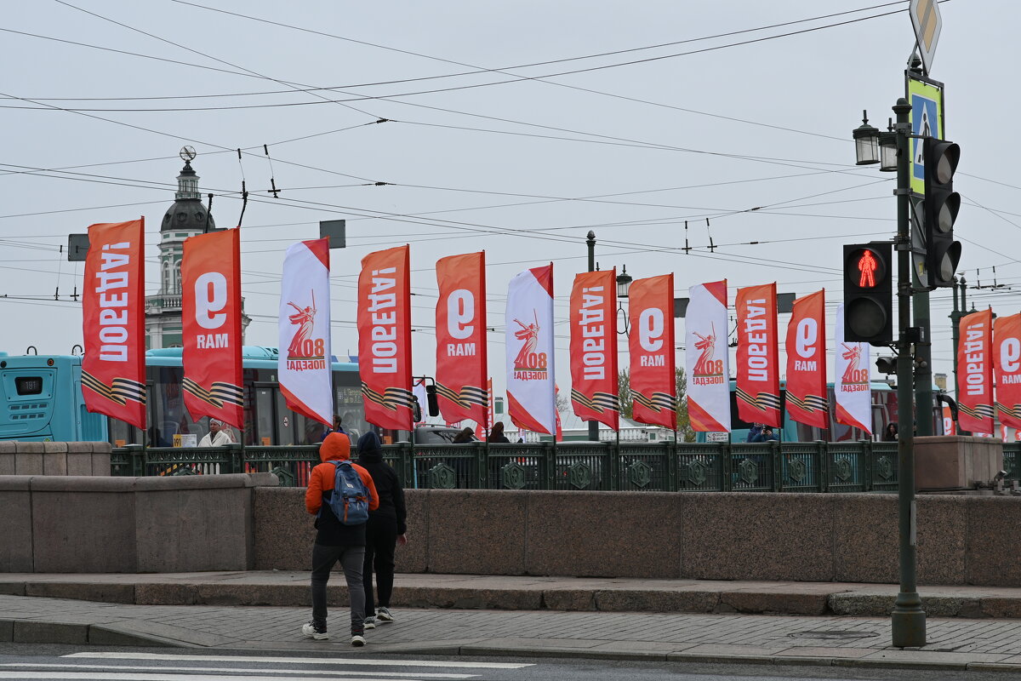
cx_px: 510
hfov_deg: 16.1
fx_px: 3616
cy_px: 340
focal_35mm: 128
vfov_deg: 10.8
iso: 140
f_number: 5.6
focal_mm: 85
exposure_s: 1/500
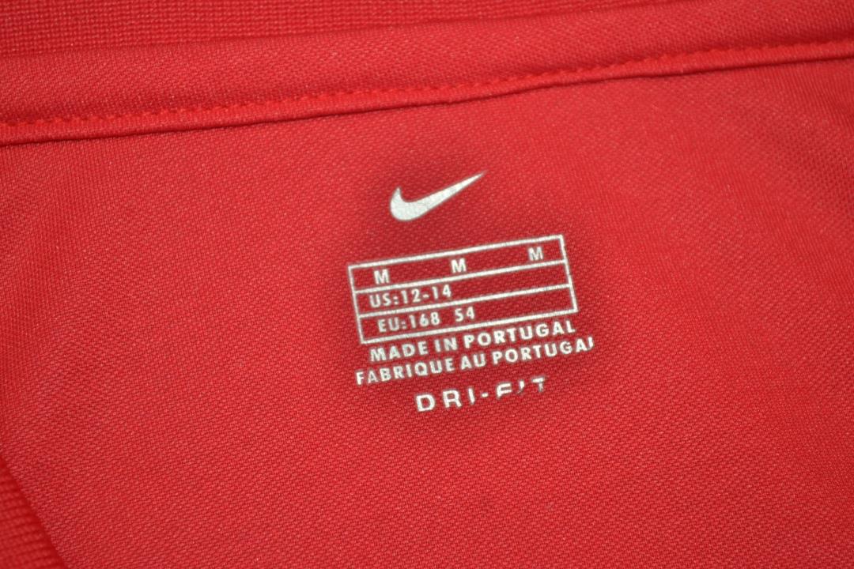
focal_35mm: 82
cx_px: 427
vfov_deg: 16.6
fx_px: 1957
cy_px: 284
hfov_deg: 24.6
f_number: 5.6
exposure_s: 1/200
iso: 200
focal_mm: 55
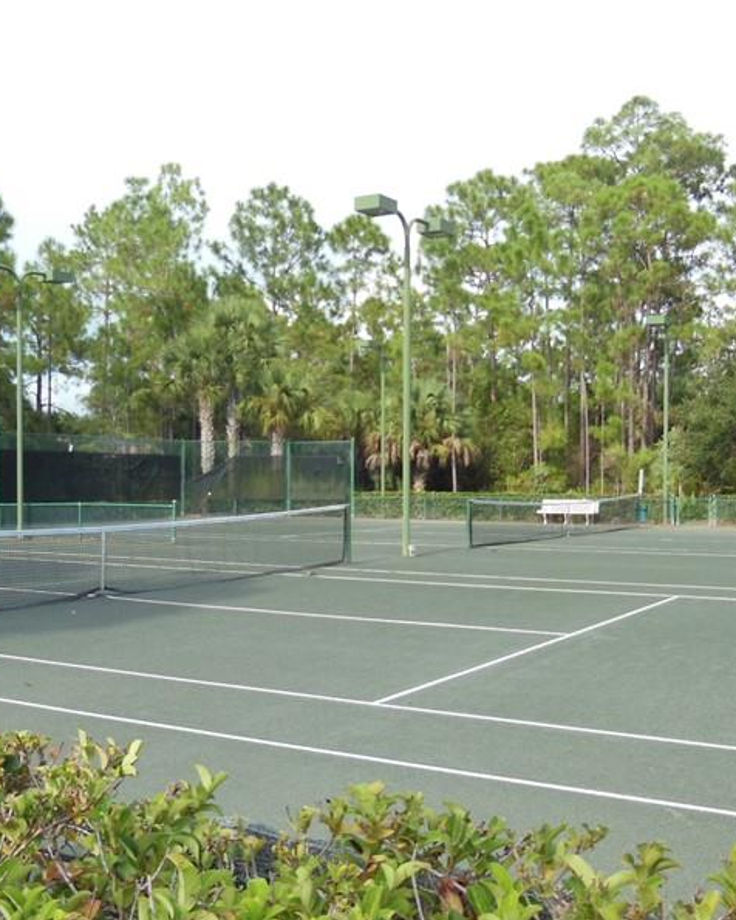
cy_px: 482
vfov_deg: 43.8
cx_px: 275
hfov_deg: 35.5
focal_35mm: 42
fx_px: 1144
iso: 125
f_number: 3.5
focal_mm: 4.5
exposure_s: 1/320
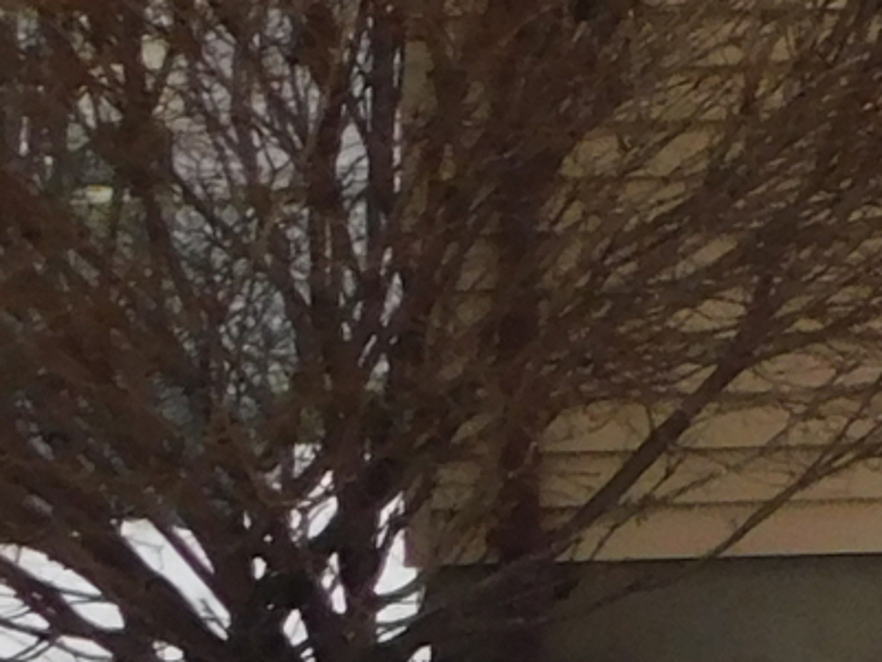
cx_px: 3163
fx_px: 7034
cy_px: -130
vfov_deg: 5.4
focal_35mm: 276
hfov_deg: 6.2
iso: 125
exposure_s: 1/800
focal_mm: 6.3
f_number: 3.5
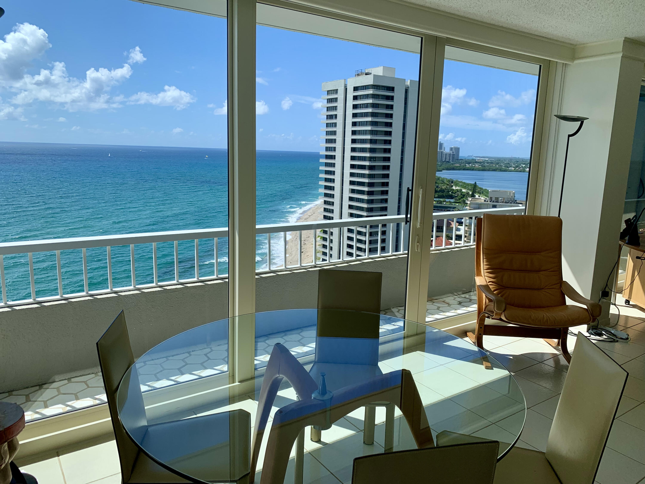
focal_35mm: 26
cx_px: 322
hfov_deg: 67.3
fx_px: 484
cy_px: 242
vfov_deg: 53.1
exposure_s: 1/1205
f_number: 1.8
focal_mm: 4.25
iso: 25
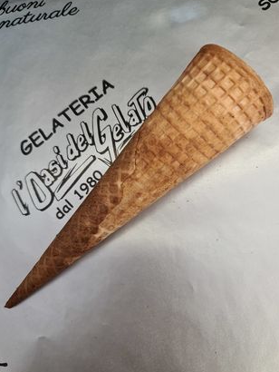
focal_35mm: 26
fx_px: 279
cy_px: 187
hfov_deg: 53.1
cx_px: 142
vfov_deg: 67.3
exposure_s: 1/100
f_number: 1.8
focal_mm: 7
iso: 125
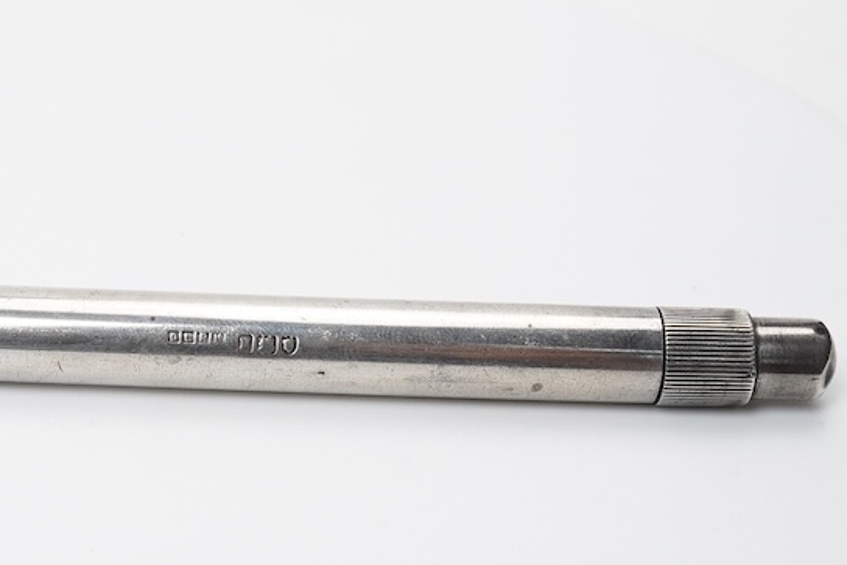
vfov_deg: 14.7
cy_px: 339
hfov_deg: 21.7
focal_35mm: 93
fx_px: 2189
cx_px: 181
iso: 400
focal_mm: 30
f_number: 18
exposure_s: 1/100
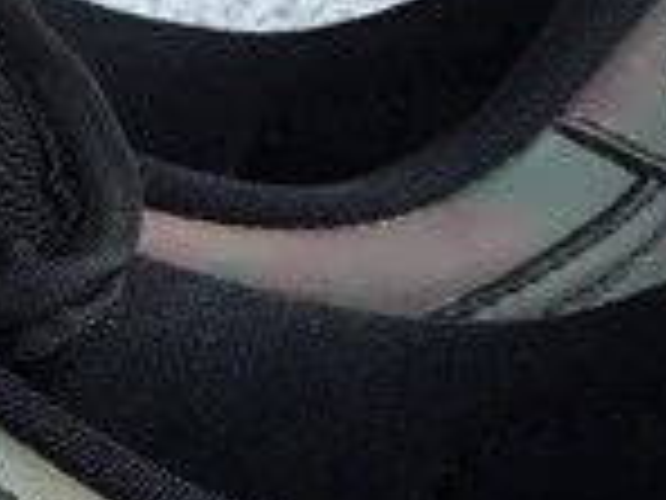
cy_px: 678
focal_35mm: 189
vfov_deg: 7.8
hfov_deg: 9.9
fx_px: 3636
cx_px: -558
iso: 25
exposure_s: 1/321
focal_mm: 3.3
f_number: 2.4
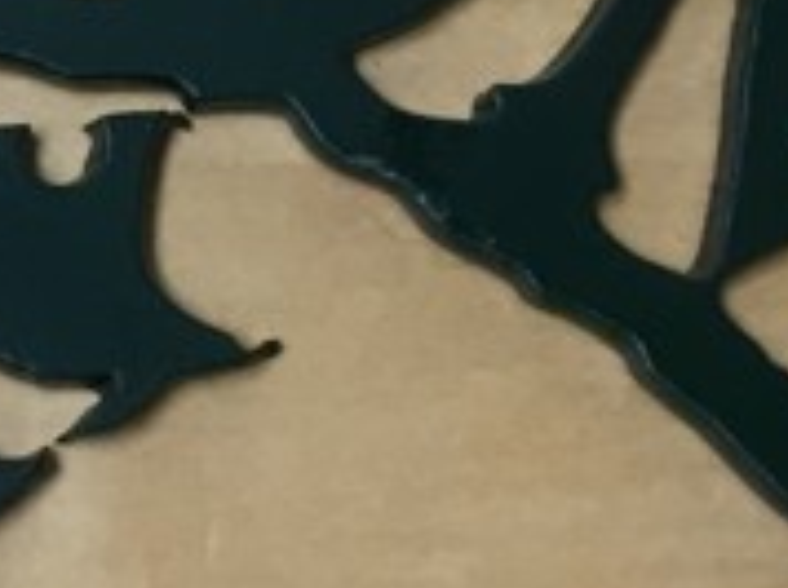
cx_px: -274
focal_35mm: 157
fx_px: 3569
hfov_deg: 12.2
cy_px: 316
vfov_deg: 9.4
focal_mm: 3.3
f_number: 2.4
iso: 64
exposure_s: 1/30
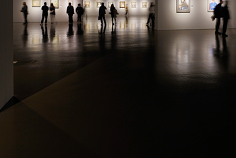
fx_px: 210
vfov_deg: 37.7
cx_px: 148
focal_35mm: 32
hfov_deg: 57.9
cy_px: 8
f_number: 8
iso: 100
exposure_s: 1/1.25
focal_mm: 16
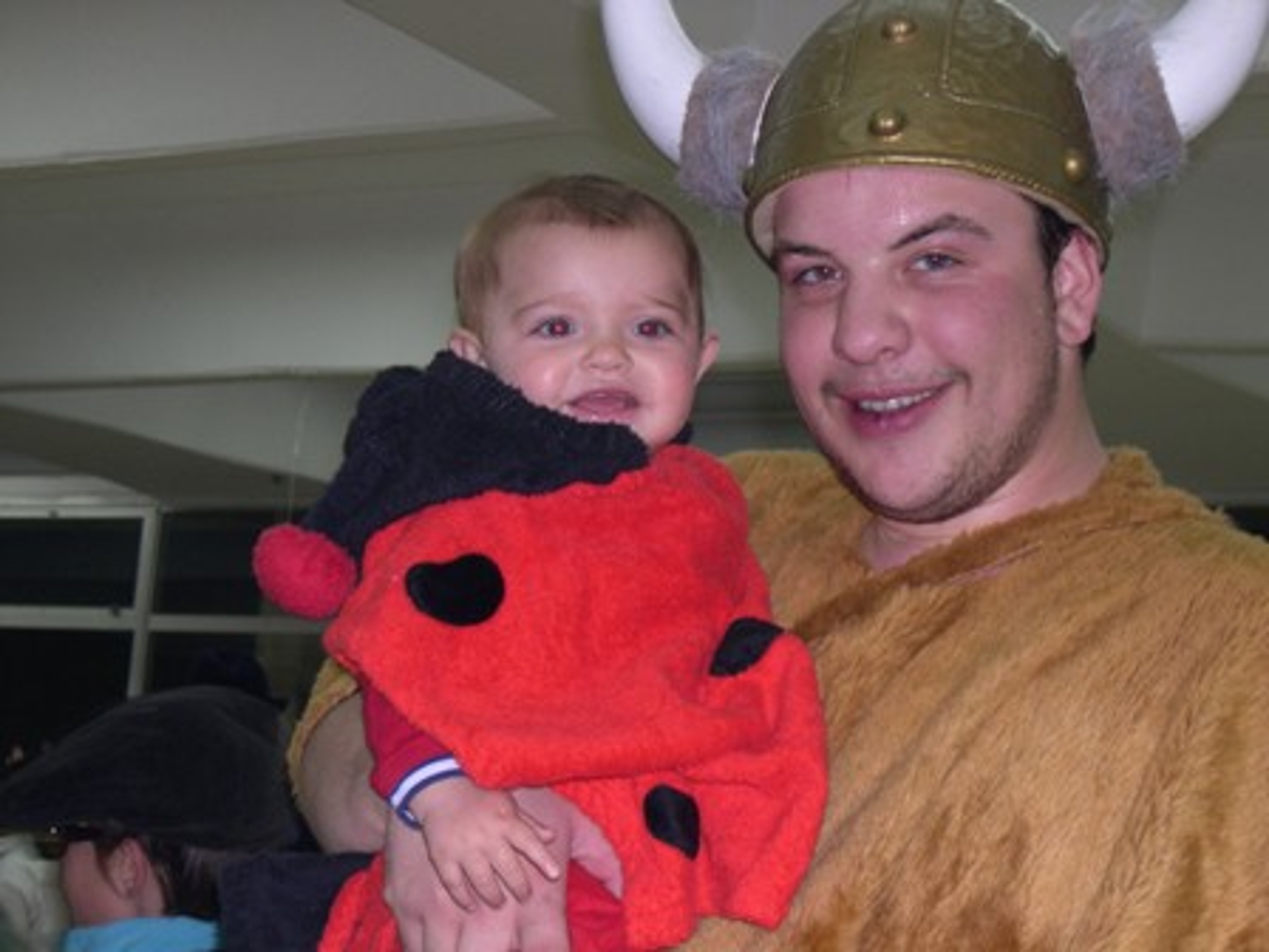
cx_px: 634
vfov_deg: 18.0
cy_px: 476
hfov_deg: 23.8
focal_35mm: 82
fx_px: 3006
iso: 168
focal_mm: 17.4
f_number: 4.1
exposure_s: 1/60
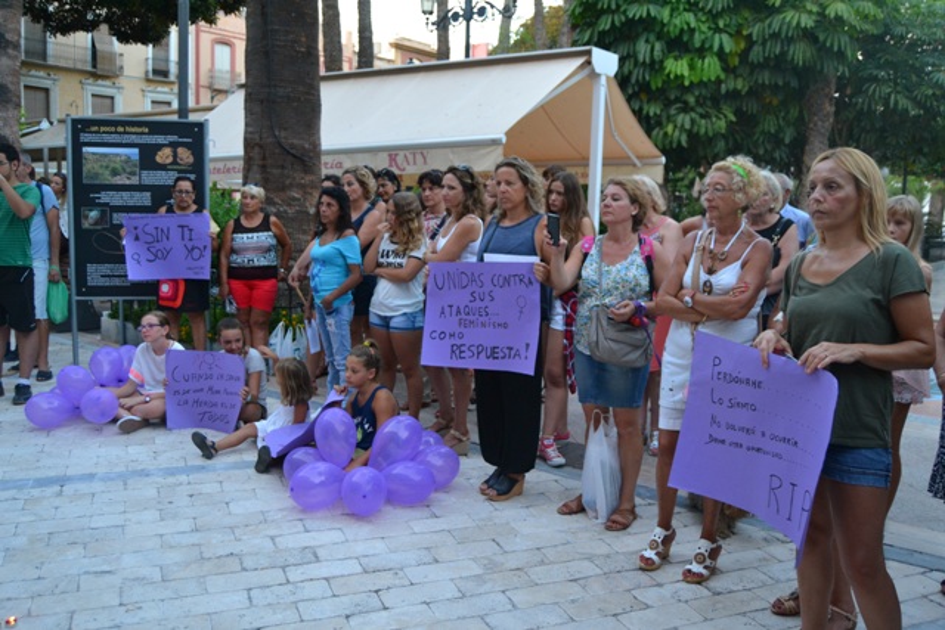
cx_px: 472
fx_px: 788
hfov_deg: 61.9
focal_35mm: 30
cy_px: 315
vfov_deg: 43.6
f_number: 3.5
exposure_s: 1/60
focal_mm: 20
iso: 720
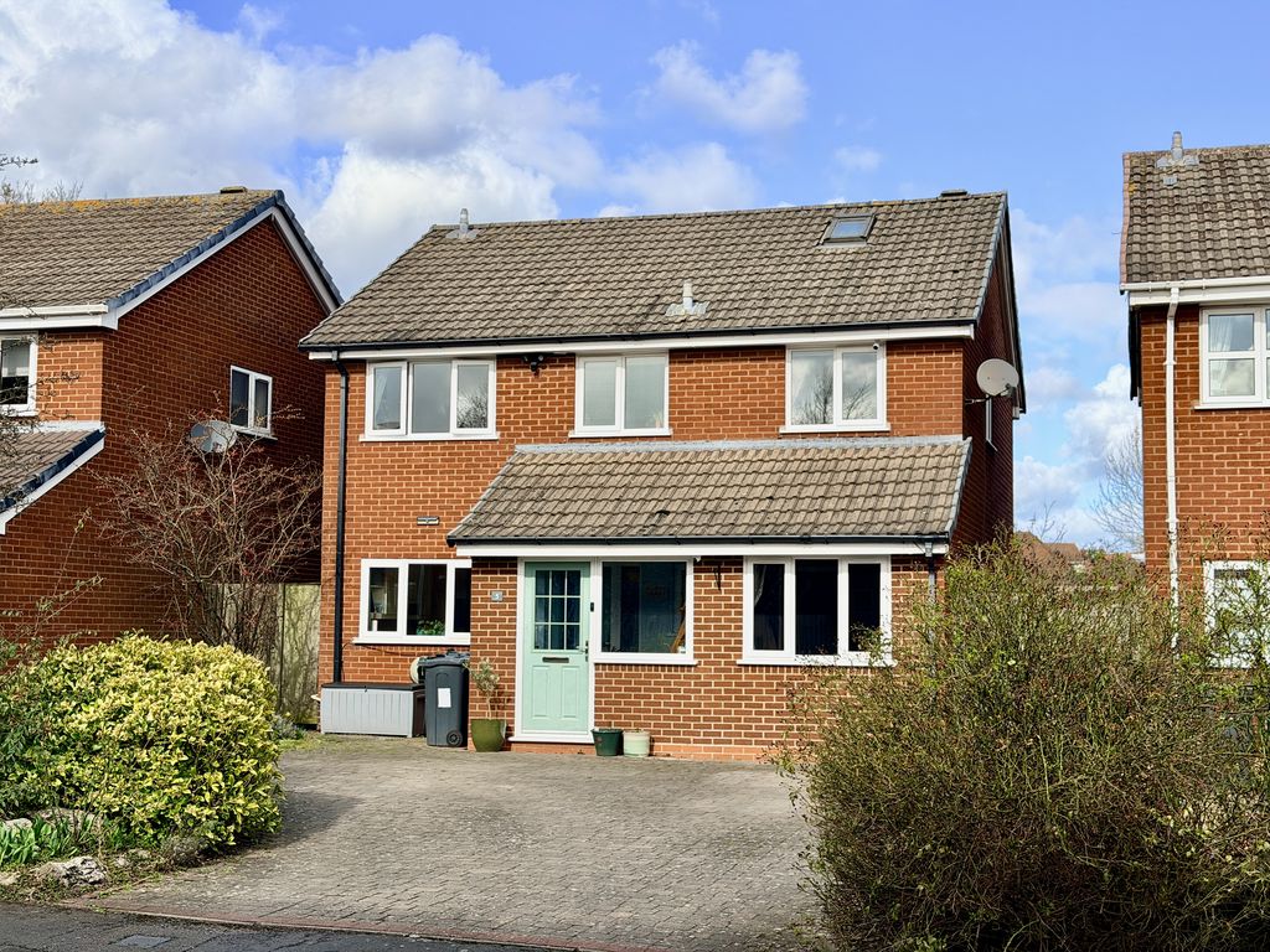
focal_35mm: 48
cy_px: 476
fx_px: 1761
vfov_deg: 30.3
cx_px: 635
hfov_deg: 39.7
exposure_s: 1/3534
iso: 64
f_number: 1.78
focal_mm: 6.76
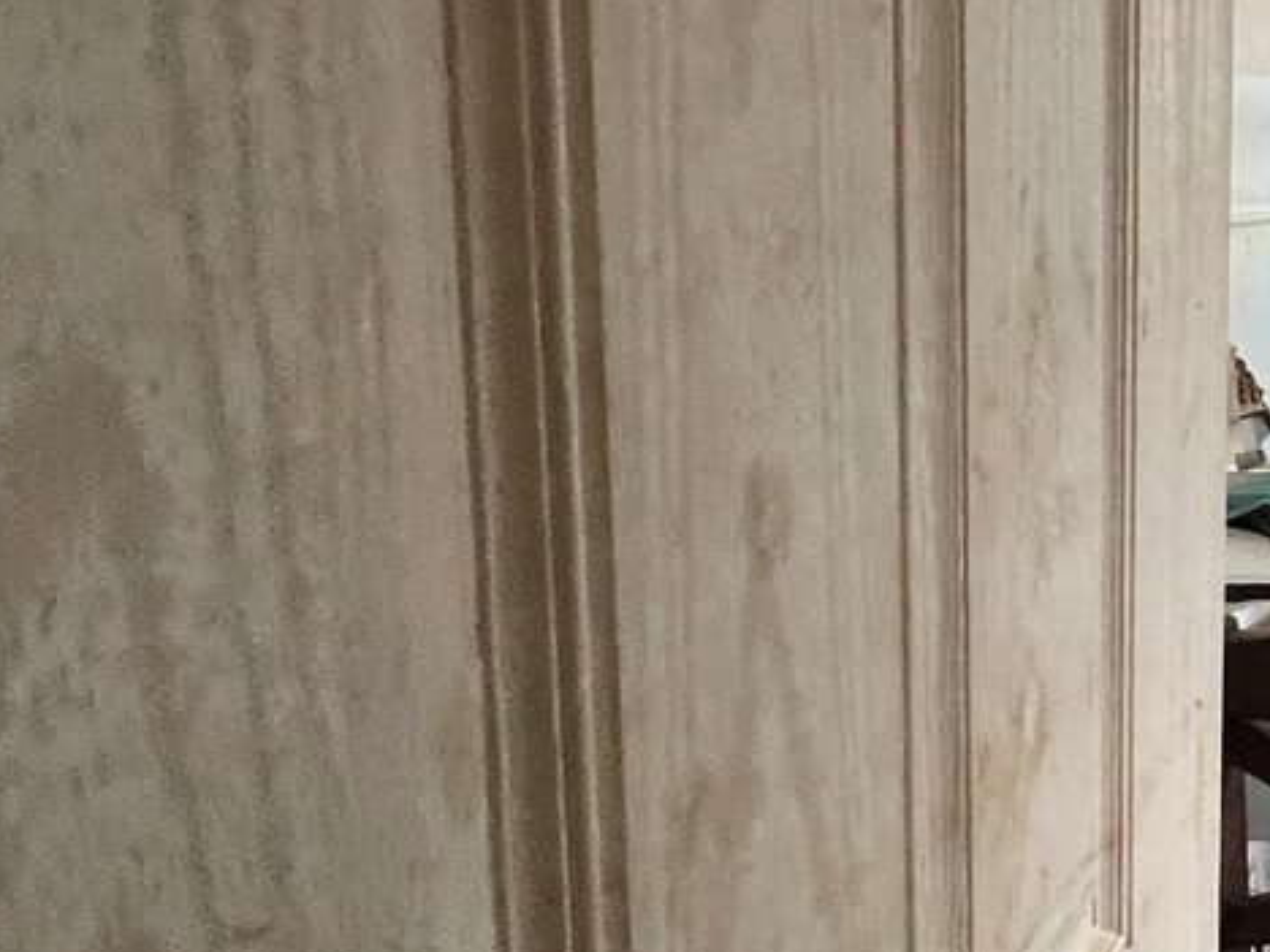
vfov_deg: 34.3
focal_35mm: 42
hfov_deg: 30.3
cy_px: 405
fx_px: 1541
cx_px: 1806
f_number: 1.8
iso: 500
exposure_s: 1/60
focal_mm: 1.57
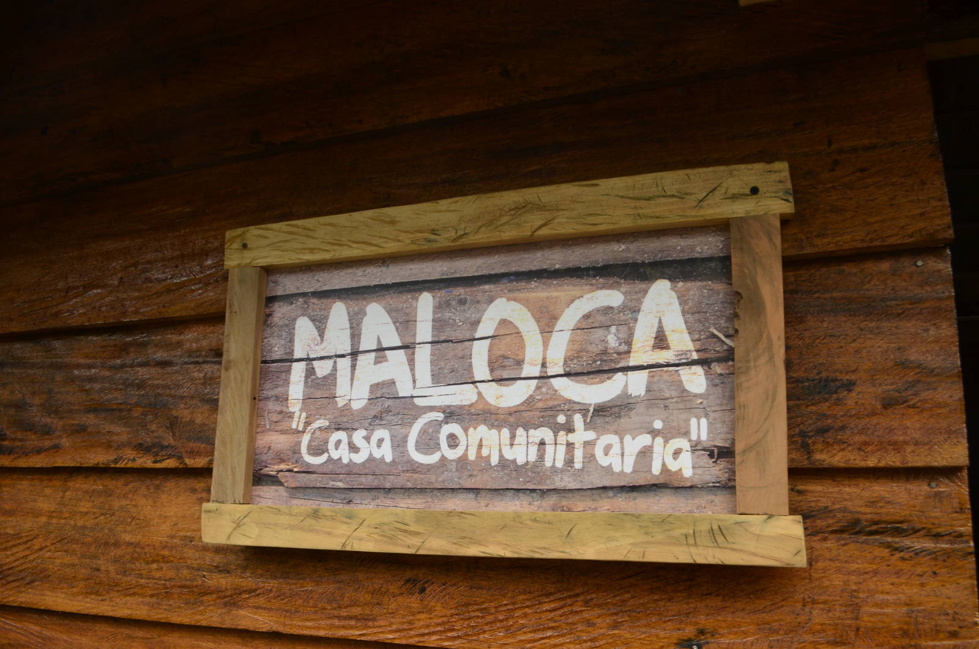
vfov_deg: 47.7
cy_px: 324
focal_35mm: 27
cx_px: 490
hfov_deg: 67.5
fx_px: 733
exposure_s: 1/160
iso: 250
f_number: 6.3
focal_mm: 18
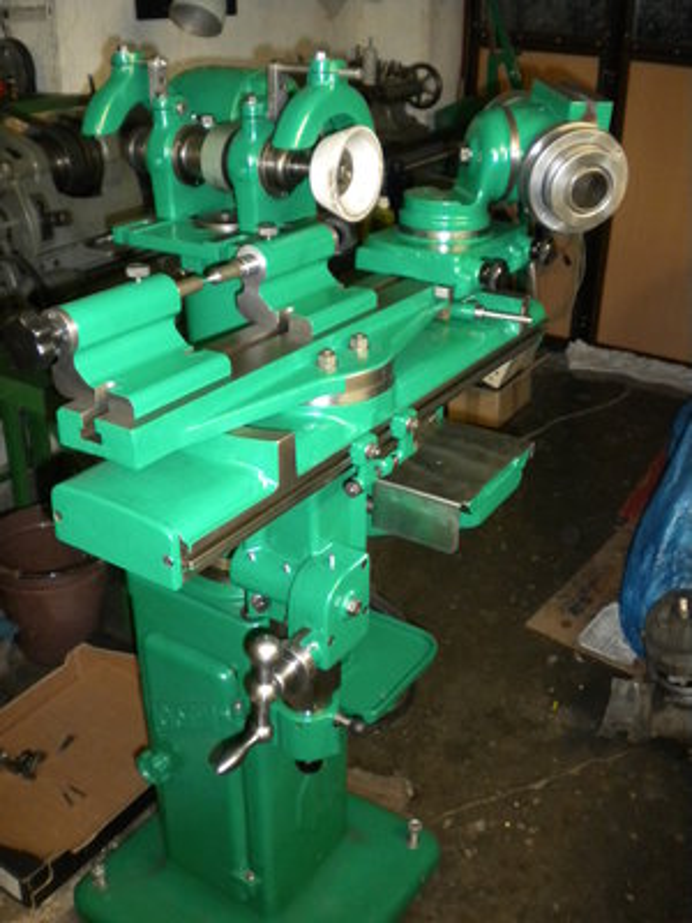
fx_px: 933
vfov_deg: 52.6
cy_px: 462
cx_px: 346
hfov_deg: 40.7
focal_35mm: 35
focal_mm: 6.3
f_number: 3.1
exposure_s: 1/30
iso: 400
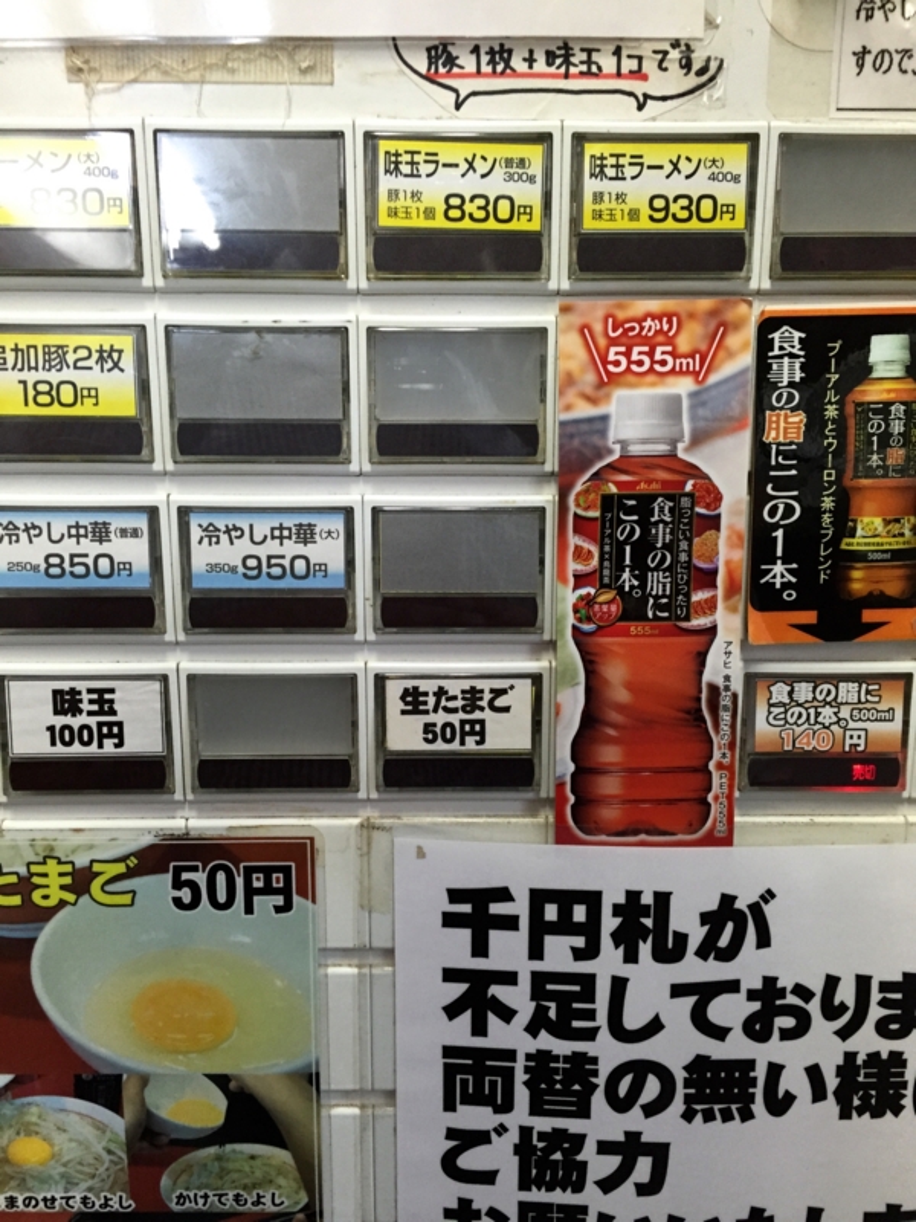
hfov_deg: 48.2
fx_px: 1023
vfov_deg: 61.7
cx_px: 458
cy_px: 611
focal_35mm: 29
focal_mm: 4.15
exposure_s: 1/30
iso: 125
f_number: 2.2
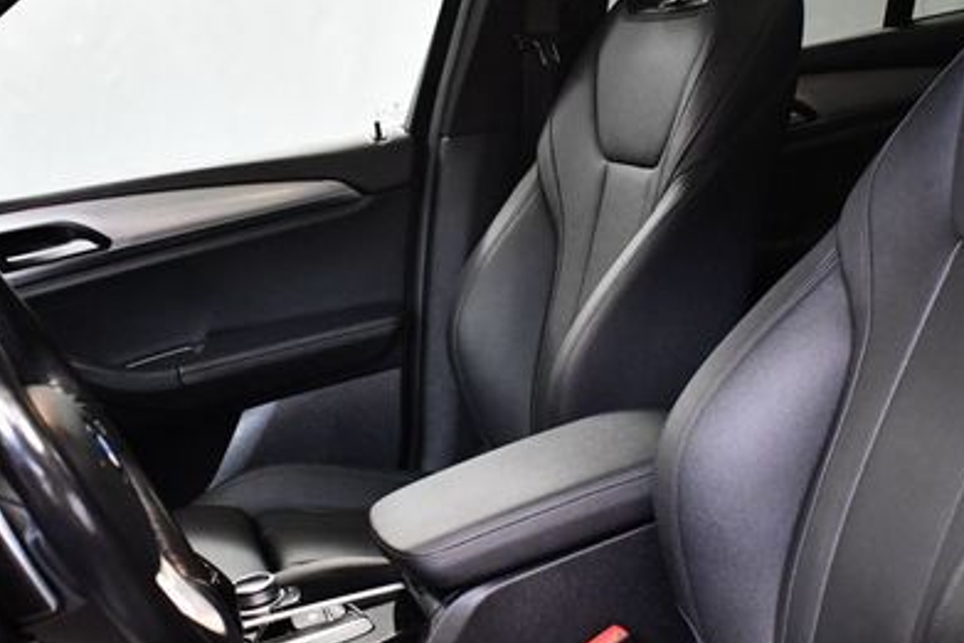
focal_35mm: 59
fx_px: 1580
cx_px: 461
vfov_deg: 23.0
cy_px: 365
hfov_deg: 33.9
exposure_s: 1/125
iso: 3200
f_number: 3.5
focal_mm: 18
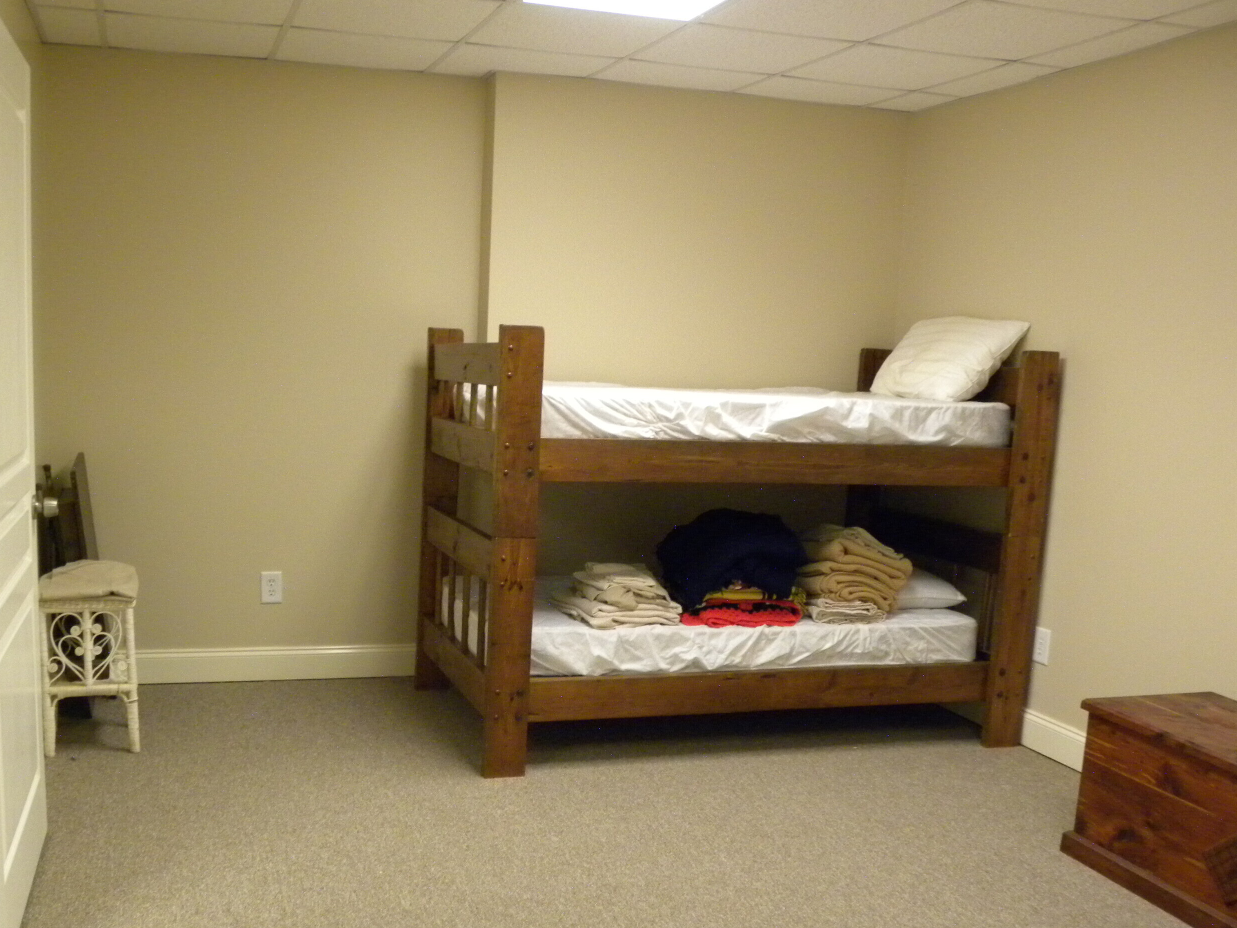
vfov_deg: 39.6
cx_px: 489
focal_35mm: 36
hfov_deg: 51.0
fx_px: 1286
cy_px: 530
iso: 400
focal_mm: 5.2
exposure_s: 1/22.2
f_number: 2.8
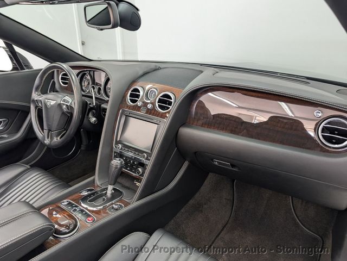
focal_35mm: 24
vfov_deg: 56.8
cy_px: 130
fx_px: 241
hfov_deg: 71.6
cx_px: 174
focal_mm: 6.9
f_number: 1.68
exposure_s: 1/24
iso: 62
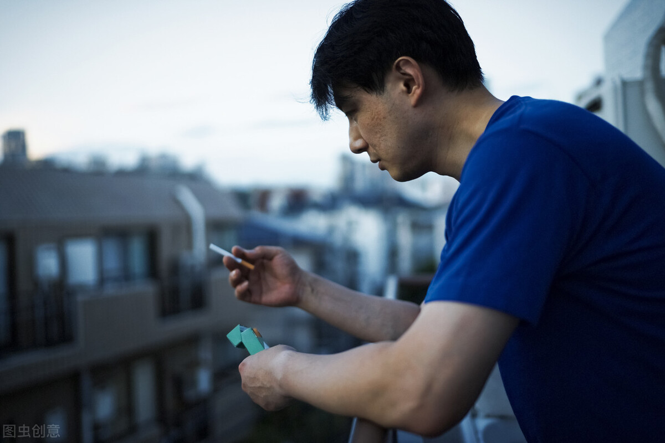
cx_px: 332
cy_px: 222
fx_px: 646
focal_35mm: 35
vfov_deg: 37.9
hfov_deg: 54.4
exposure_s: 1/250
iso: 100
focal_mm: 35
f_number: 1.4
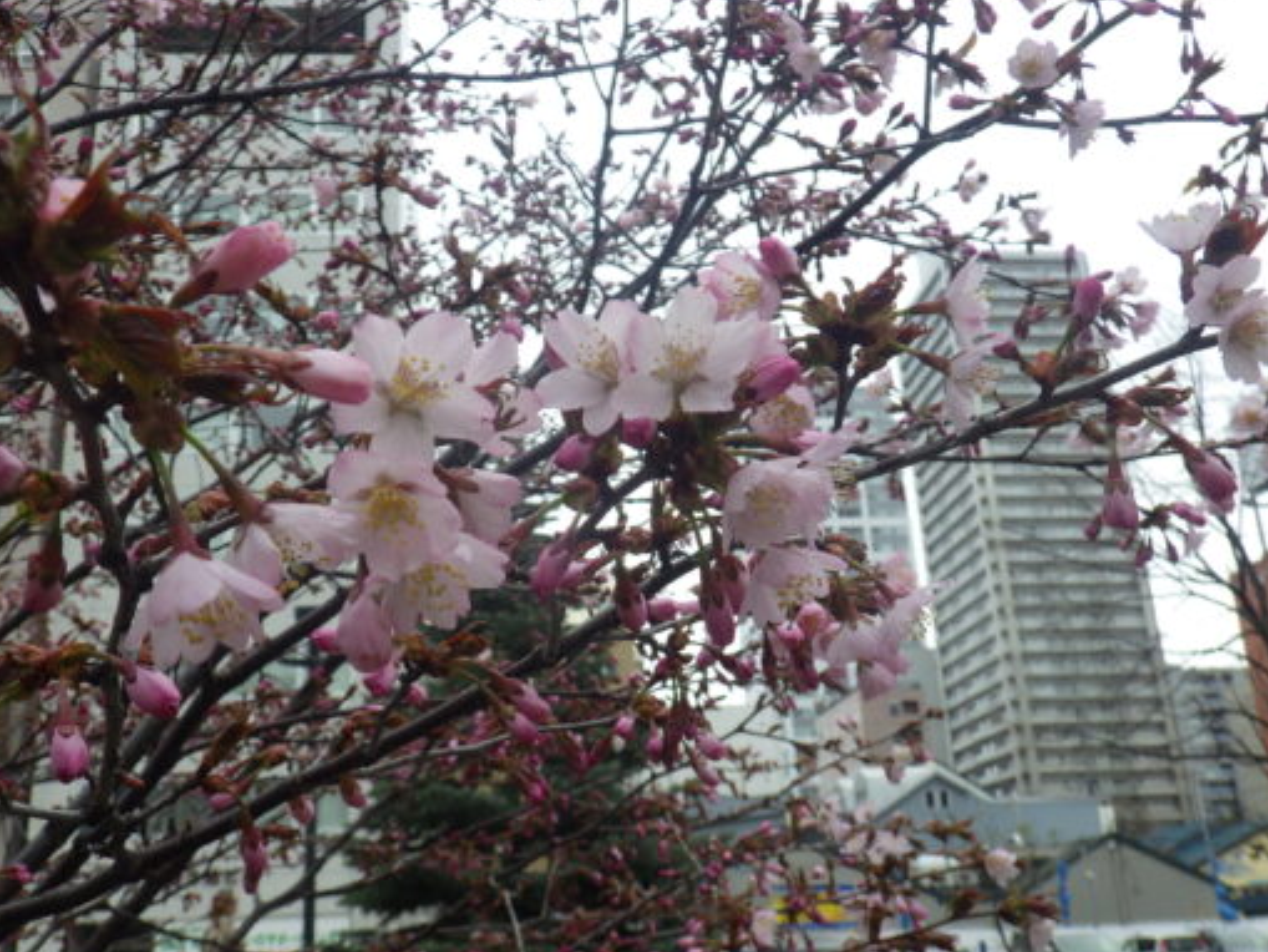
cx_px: 569
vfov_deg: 37.7
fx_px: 1392
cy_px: 475
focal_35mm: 38
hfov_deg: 48.9
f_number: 4.6
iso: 125
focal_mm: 6.1
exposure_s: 1/500
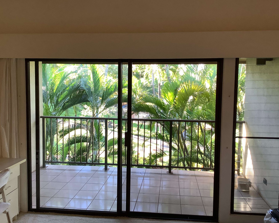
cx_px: 138
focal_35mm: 33
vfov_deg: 44.5
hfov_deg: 54.2
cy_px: 109
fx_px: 272
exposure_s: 1/60
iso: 64
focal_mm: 3.3
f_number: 2.4
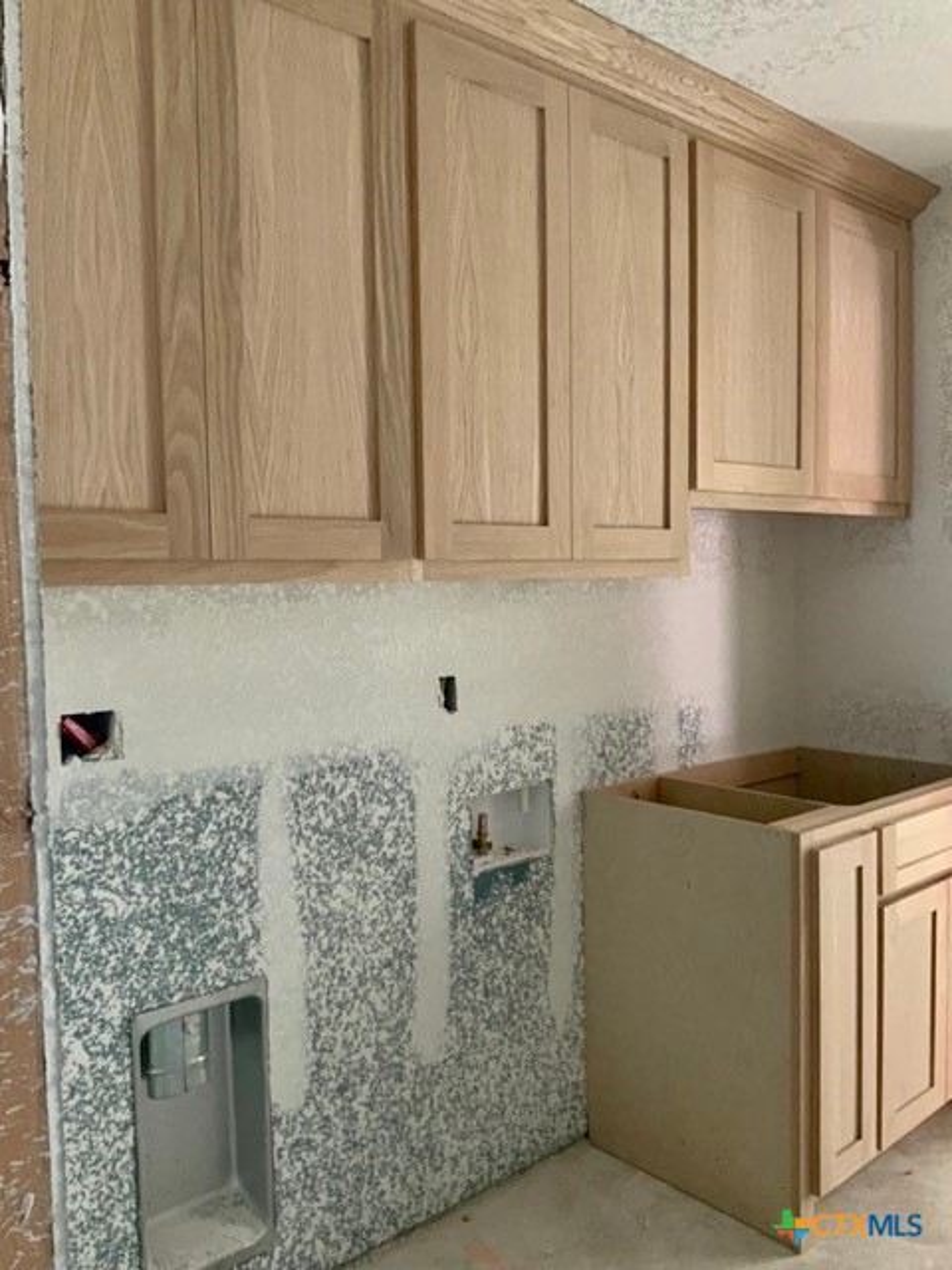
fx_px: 1063
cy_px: 635
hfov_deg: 48.2
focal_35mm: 29
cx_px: 476
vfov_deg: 61.7
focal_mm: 3
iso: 200
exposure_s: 1/60
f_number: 1.8
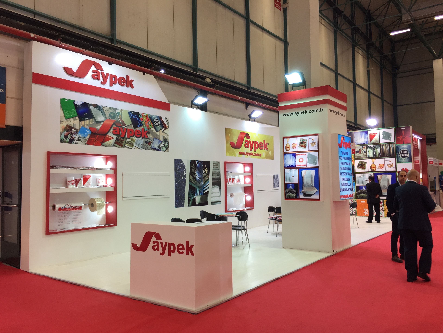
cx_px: 222
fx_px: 371
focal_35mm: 29
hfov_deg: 61.7
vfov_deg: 48.2
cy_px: 166
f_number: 2.2
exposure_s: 1/50
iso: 40
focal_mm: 4.15
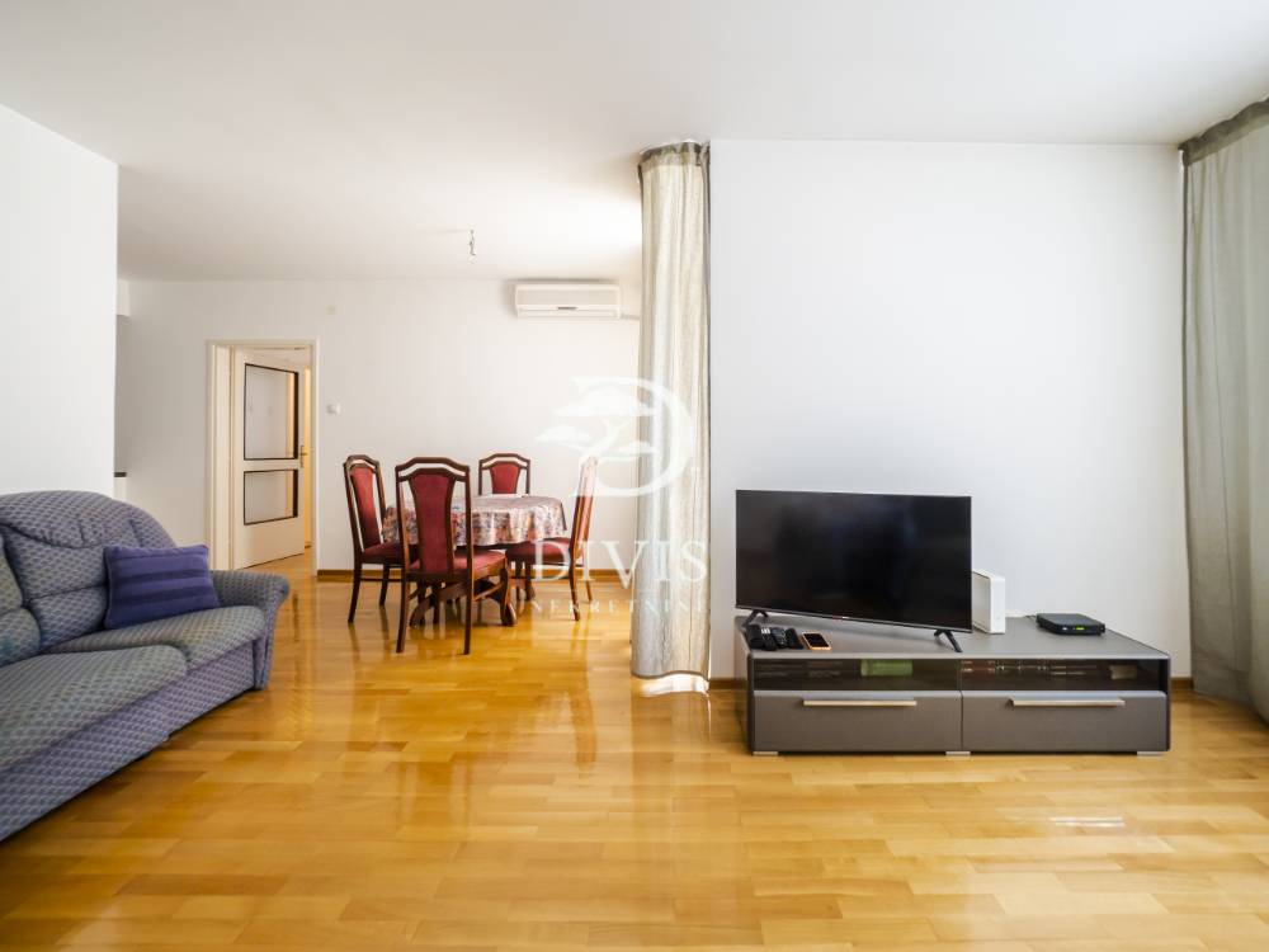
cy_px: 476
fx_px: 513
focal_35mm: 14
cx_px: 634
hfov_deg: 102.1
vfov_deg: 85.7
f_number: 4
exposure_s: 1/10
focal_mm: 7
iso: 400
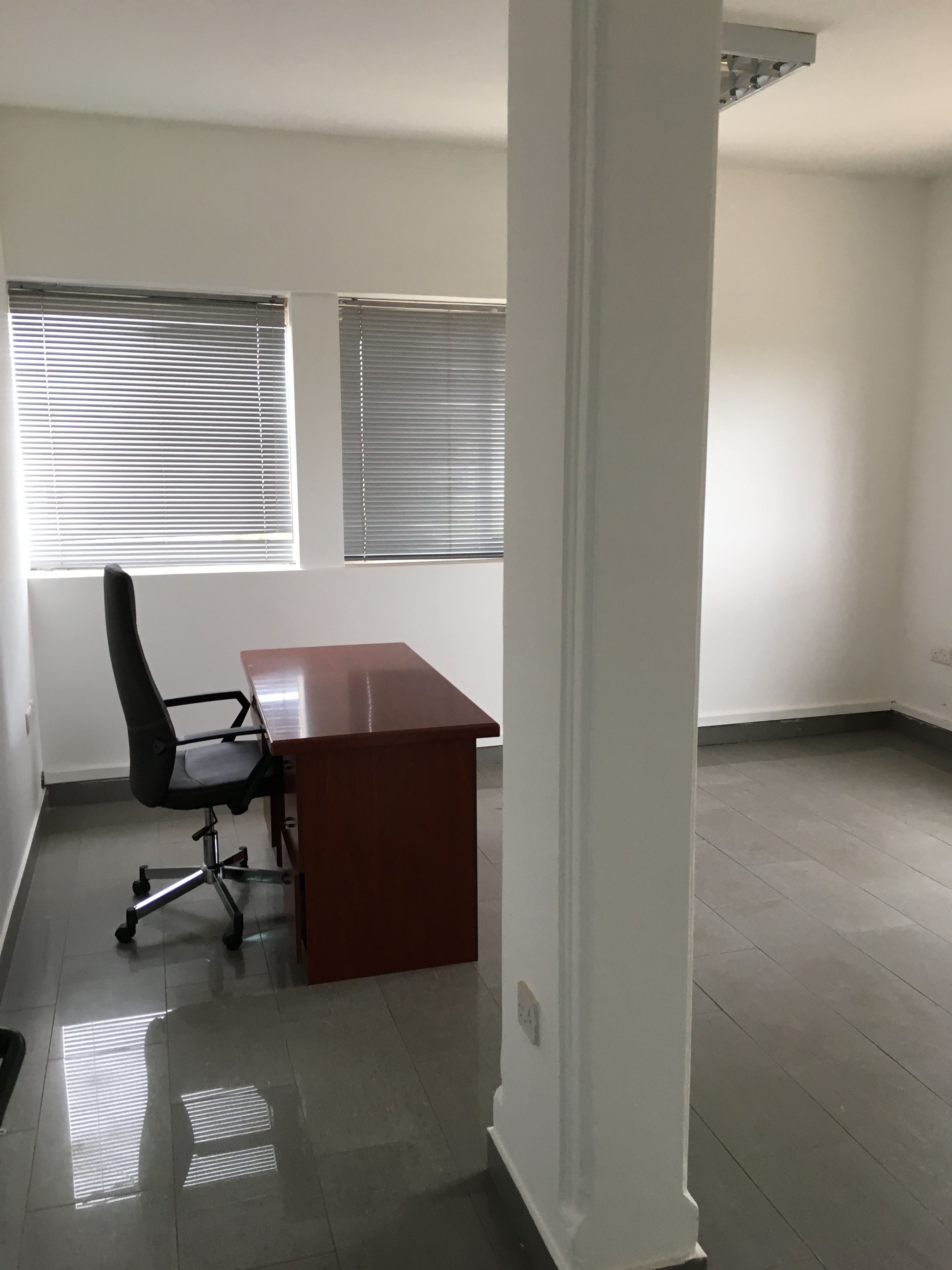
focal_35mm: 29
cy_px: 635
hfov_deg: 48.2
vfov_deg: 61.7
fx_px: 1063
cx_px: 476
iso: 50
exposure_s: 1/33
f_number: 2.2
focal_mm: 4.15
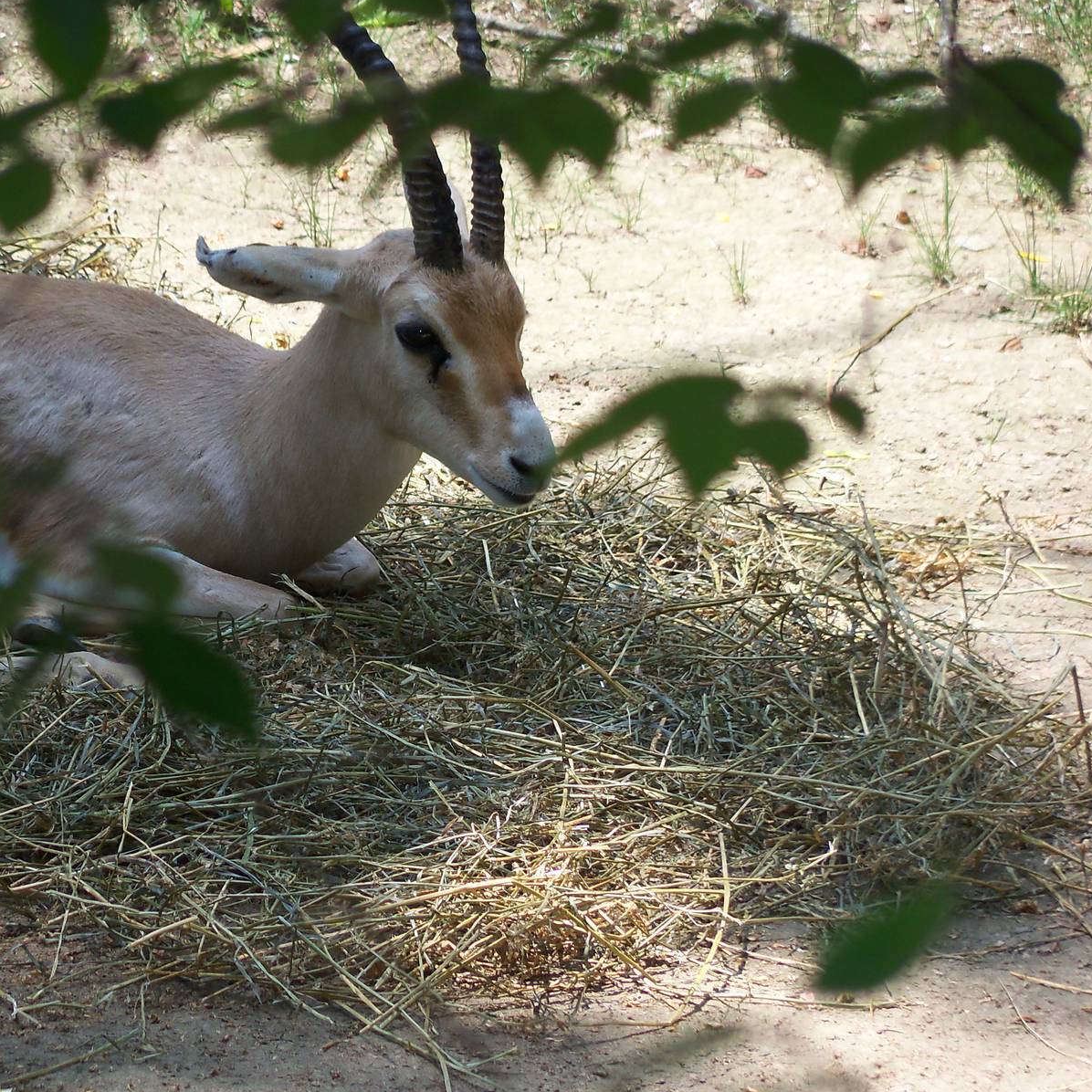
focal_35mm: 414
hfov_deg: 4.2
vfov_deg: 4.2
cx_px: 364
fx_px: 14776
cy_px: 545
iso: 100
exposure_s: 1/125
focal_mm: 62
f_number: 4.8
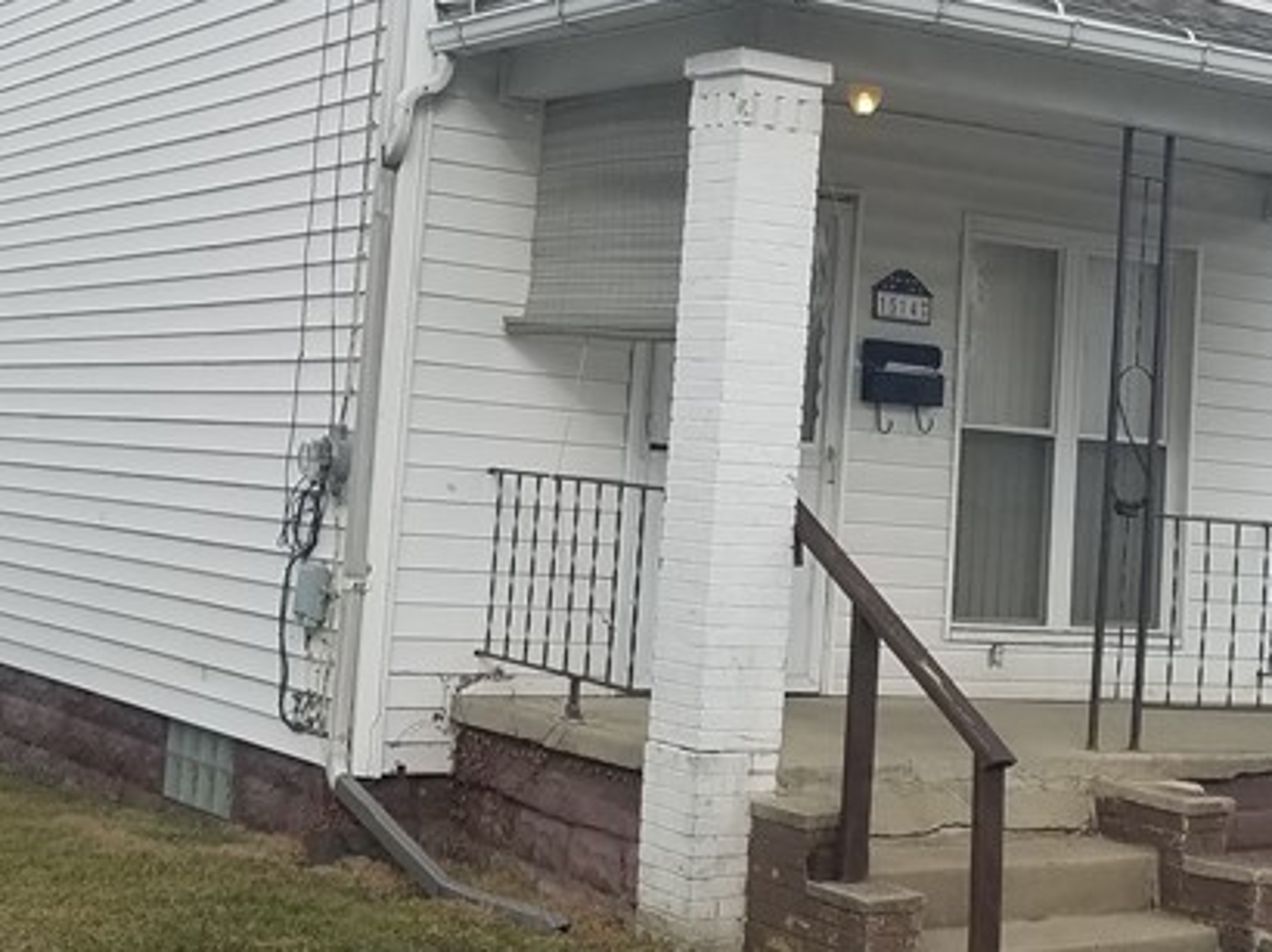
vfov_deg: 22.3
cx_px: 745
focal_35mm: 65
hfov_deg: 29.8
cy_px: 211
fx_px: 2387
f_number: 1.7
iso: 50
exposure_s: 1/1080
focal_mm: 4.2
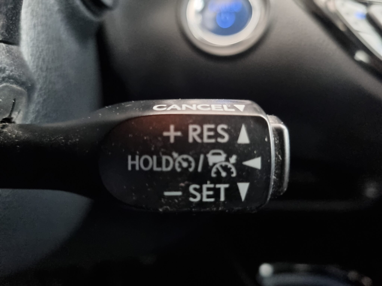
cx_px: 191
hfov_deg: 67.3
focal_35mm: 26
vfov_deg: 53.1
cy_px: 143
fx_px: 287
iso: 1250
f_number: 1.8
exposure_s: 1/12
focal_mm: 5.4
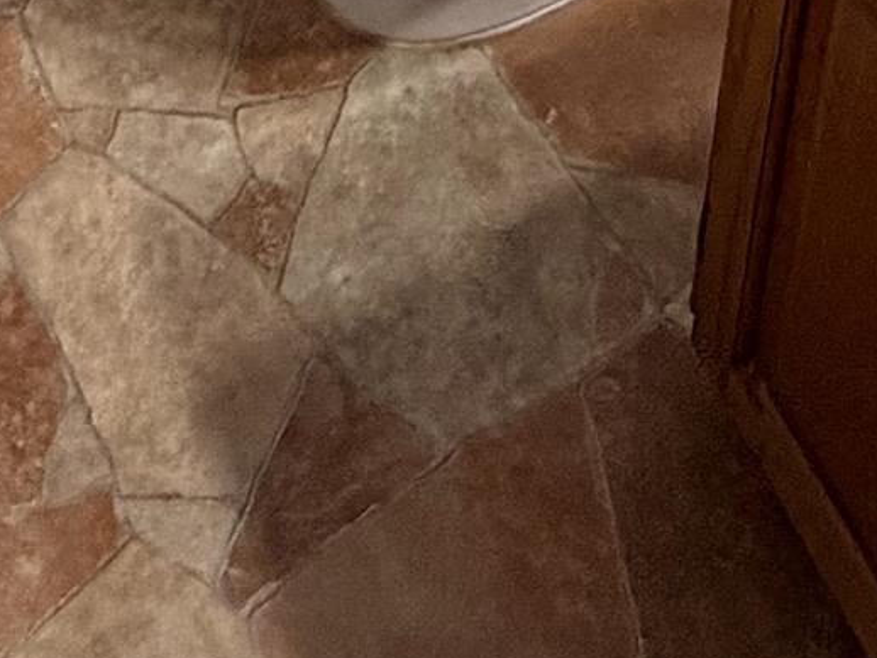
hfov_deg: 23.5
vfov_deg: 11.8
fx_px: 2104
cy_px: -1186
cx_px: 394
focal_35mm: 83
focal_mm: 2.22
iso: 320
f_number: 2.2
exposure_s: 1/60
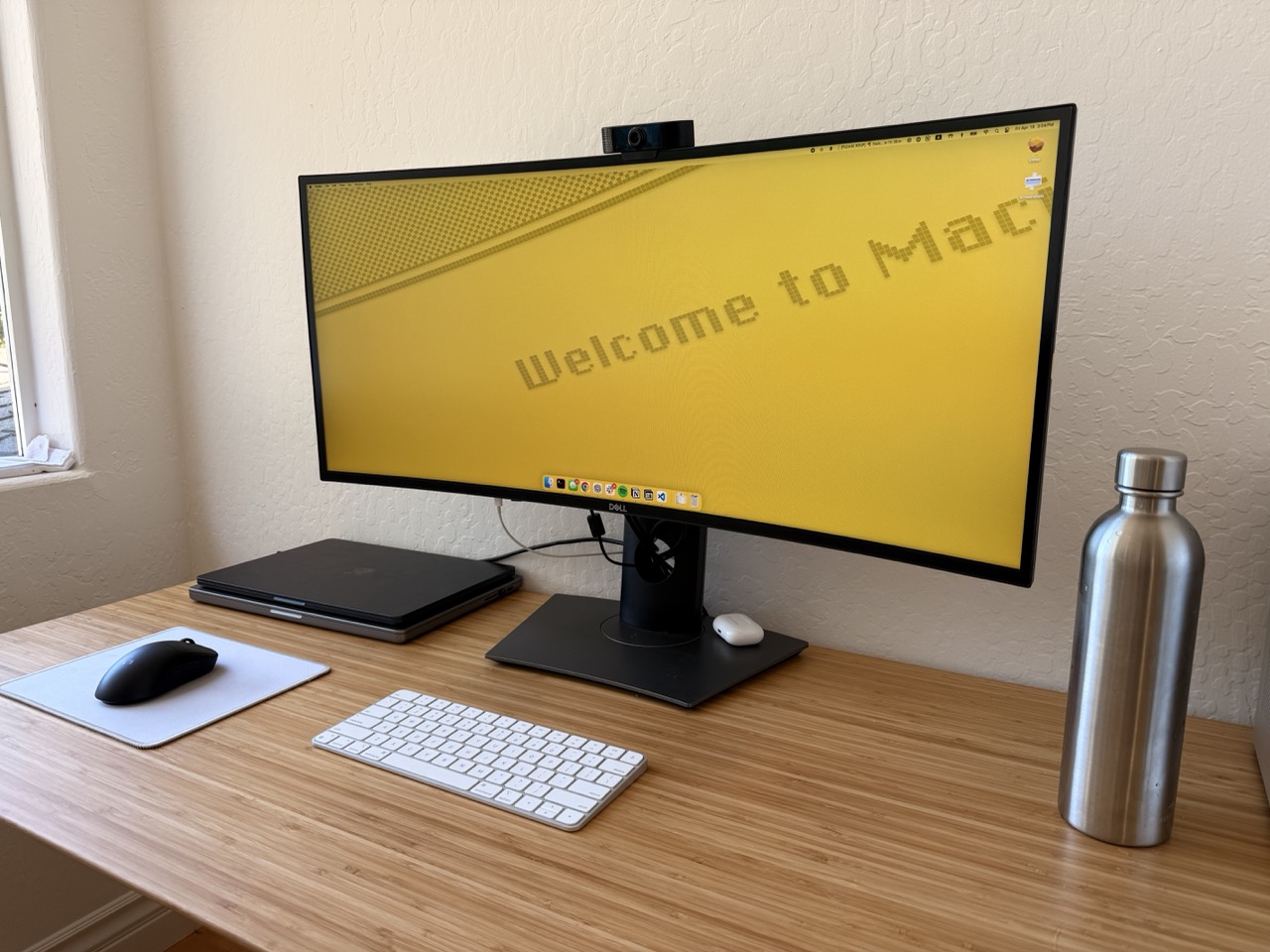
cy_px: 476
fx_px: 881
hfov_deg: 71.6
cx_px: 635
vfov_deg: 56.8
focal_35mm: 24
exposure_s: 1/121
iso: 50
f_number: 1.78
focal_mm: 6.76
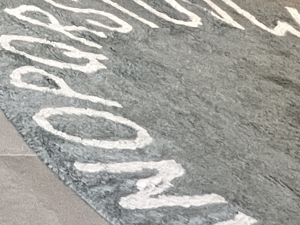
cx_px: -526
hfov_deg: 12.8
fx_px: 659
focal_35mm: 76
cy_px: -353
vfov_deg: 13.1
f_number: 1.8
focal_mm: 1.57
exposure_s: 1/60
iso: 200
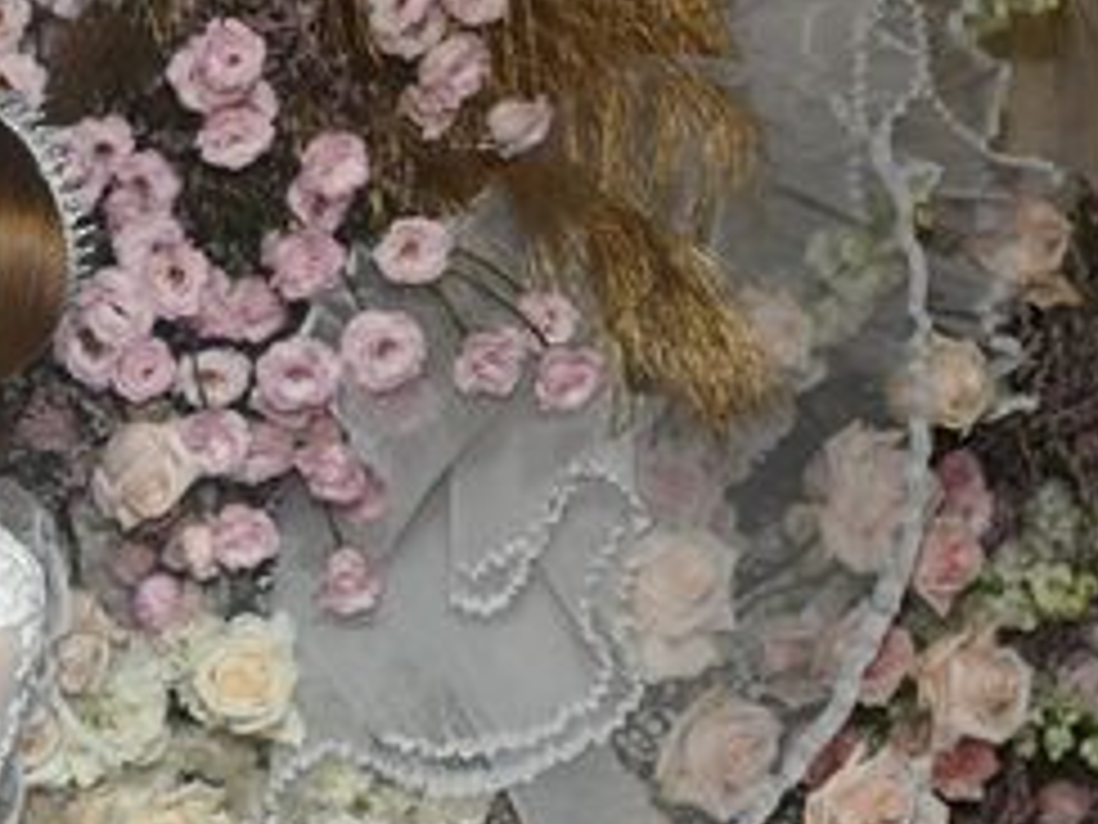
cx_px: -225
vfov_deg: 8.1
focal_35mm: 184
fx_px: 5836
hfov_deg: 10.6
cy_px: 556
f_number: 5.6
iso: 640
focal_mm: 78
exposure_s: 1/200
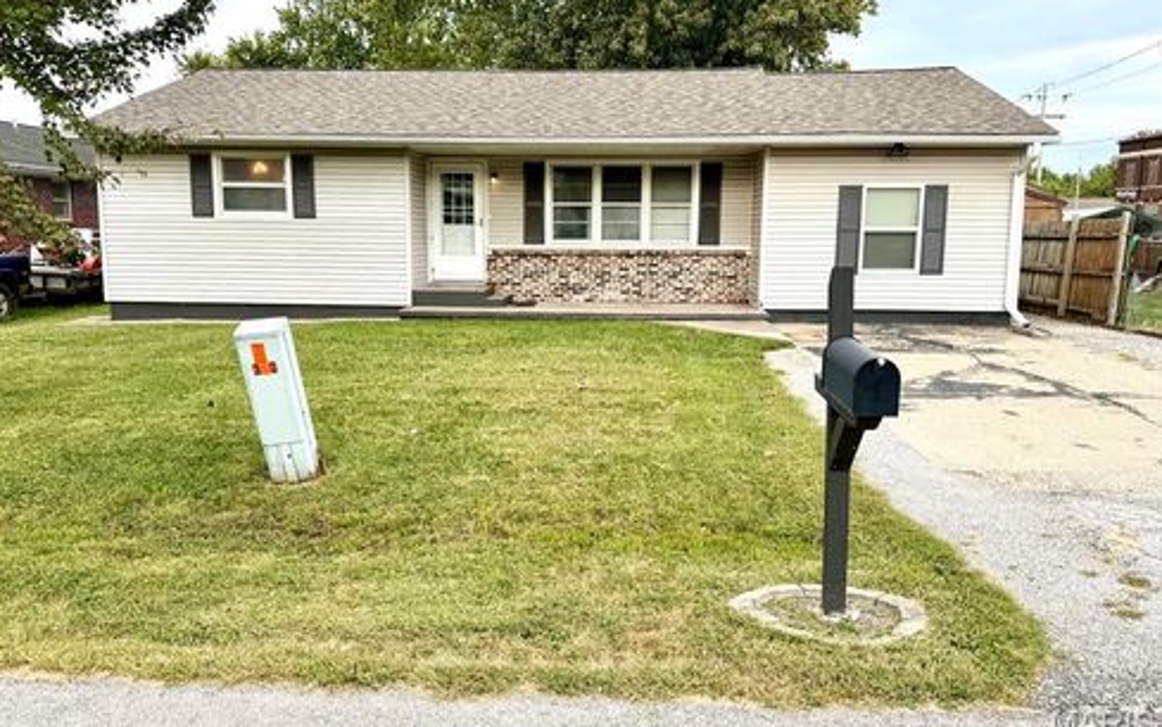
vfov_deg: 47.4
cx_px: 573
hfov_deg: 70.4
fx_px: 824
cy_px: 303
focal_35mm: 26
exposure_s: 1/1091
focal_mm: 6.76
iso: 80
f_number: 1.78
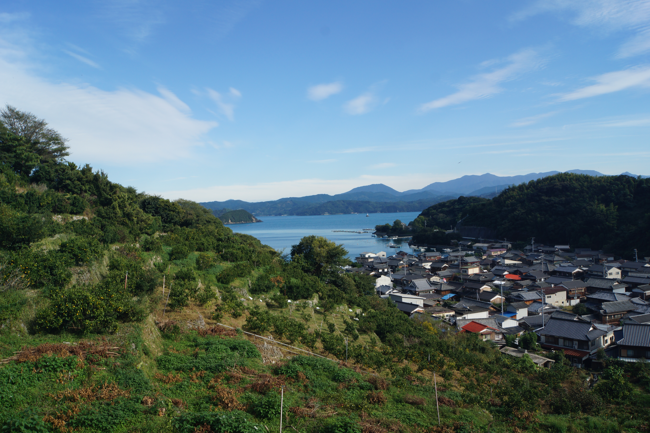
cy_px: 216
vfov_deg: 34.2
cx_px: 325
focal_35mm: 39
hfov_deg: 49.6
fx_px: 704
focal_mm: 26
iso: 100
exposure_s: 1/200
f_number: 13
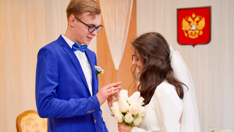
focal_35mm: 53
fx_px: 329
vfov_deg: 22.6
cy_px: 75
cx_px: 115
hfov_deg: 39.2
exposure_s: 1/160
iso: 800
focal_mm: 46
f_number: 2.8
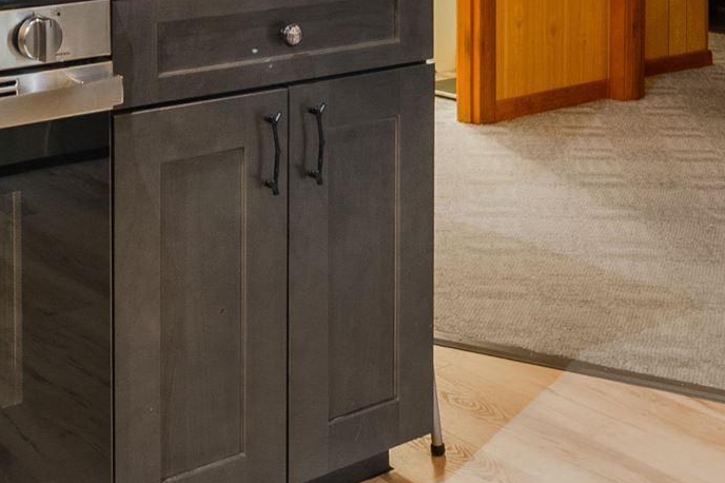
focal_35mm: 67
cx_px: 286
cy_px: -208
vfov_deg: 18.3
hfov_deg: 30.0
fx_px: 1349
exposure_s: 2
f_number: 8
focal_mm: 10
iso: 64
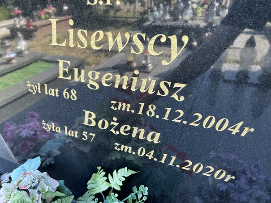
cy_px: 102
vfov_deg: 53.1
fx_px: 204
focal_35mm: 26
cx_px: 136
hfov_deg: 67.3
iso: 32
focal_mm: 5.7
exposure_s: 1/146
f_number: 1.5
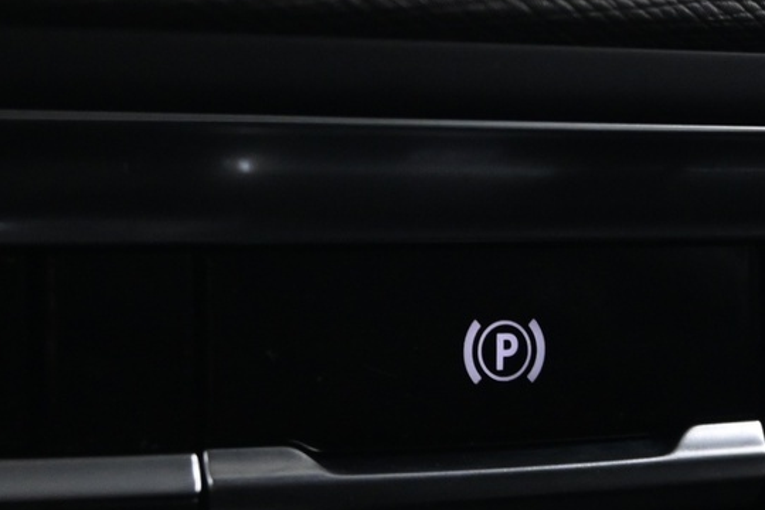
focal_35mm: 108
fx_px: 2295
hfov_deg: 18.9
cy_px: 330
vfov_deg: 12.7
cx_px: 477
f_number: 4.2
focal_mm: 24
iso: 1600
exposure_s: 1/10
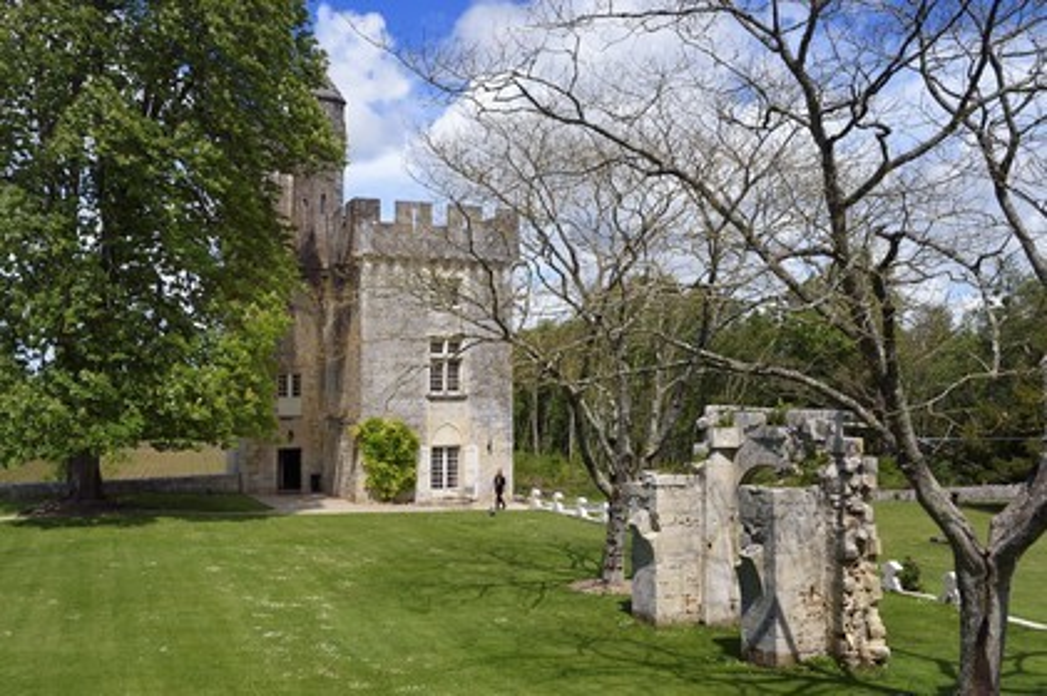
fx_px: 1017
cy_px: 348
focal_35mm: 35
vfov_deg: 37.8
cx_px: 524
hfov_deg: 54.5
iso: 200
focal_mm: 35
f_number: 13
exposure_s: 1/250
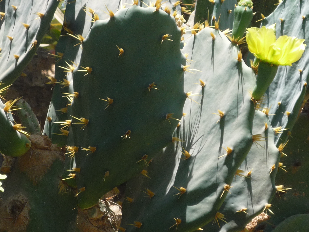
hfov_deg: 11.2
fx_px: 1580
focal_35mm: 177
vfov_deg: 8.4
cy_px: 116
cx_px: 154
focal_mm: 17.5
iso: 100
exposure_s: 1/160
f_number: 5.7
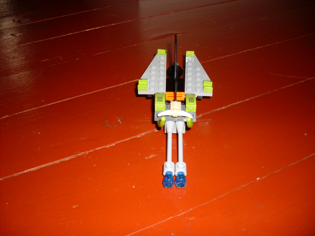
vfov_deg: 37.7
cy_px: 118
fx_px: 346
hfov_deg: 49.0
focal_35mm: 38
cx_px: 158
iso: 100
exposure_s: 1/45
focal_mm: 6.3
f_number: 2.8
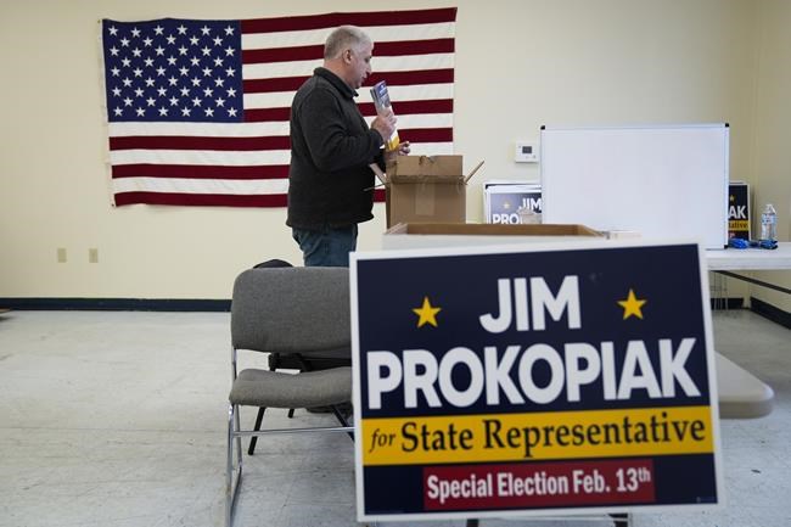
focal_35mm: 29
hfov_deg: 63.7
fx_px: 637
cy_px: 264
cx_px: 396
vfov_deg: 44.9
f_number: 2.8
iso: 500
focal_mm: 29
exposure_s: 1/640
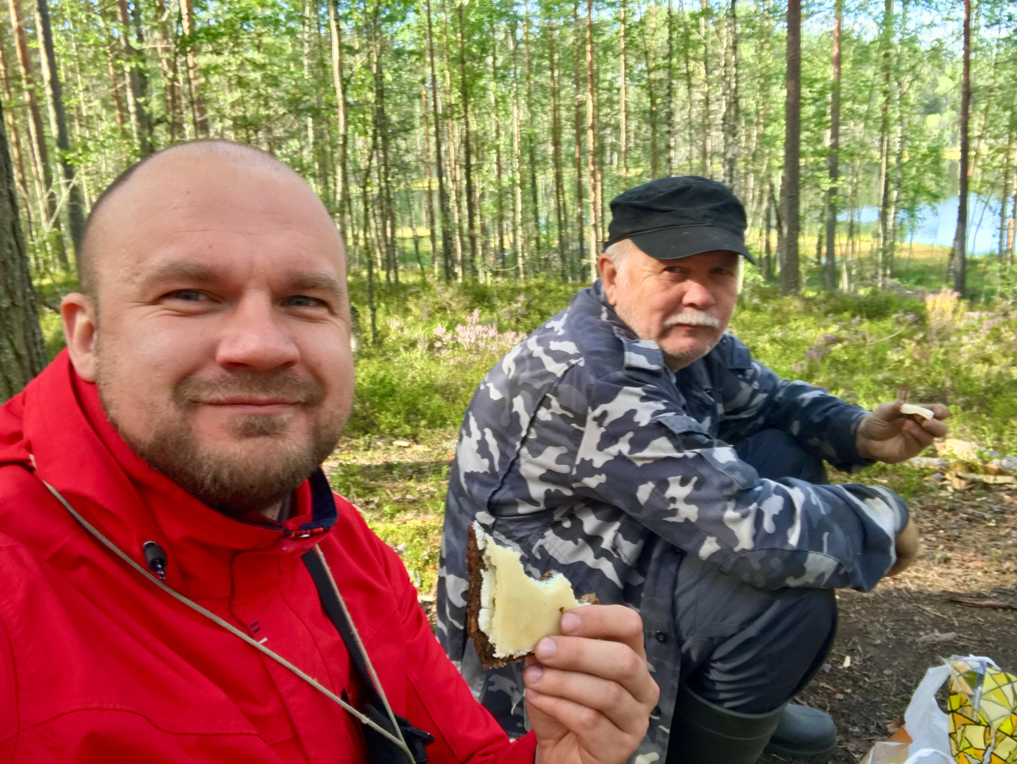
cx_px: 508
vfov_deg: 44.2
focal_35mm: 32
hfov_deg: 56.8
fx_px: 941
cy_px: 382
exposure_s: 1/50
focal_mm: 2.87
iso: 25
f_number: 2.2
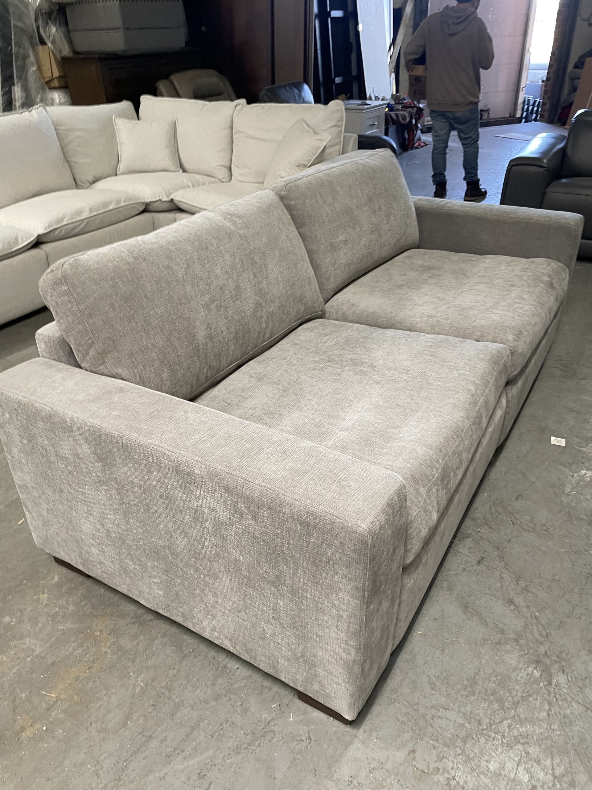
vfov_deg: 67.3
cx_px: 296
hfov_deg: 53.1
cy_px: 395
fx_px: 593
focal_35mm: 26
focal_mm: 4.2
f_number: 1.6
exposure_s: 1/60
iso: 125
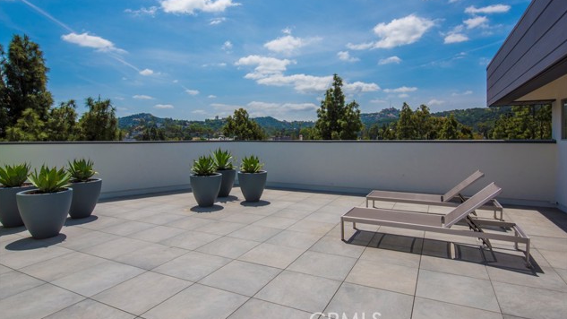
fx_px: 271
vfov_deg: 60.9
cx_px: 282
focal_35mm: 18
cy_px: 142
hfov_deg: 92.7
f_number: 18
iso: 100
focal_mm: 17
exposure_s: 1/125
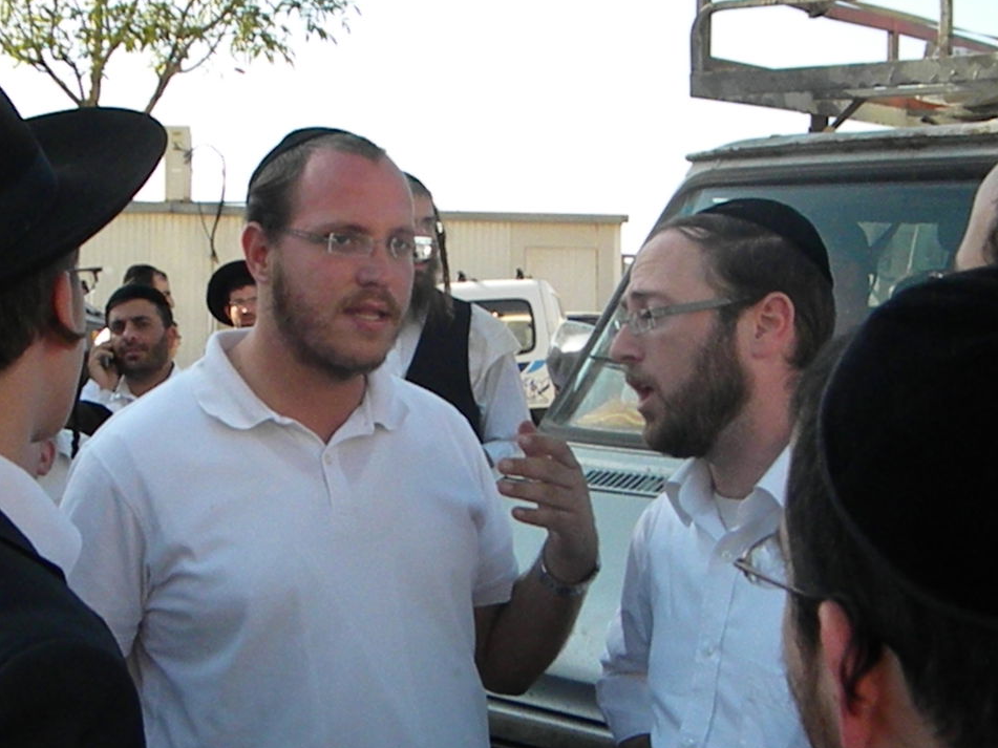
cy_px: 412
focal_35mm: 53
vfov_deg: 27.5
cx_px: 448
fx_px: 1528
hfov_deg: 36.1
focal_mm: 6.4
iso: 720
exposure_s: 1/760
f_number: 7.4
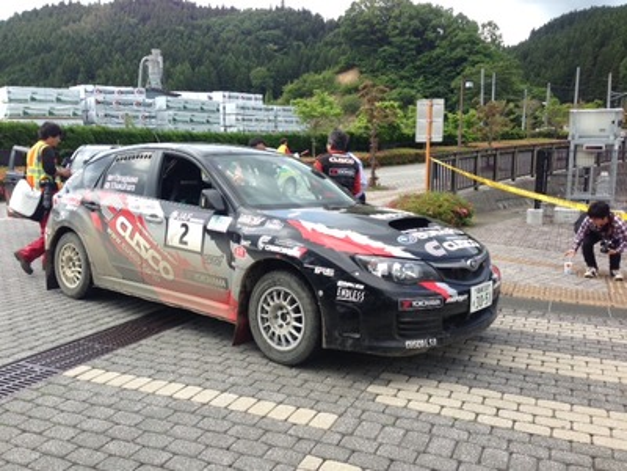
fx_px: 598
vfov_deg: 42.9
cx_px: 314
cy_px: 236
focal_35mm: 33
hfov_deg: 55.4
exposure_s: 1/809
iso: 50
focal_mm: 4.13
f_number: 2.4
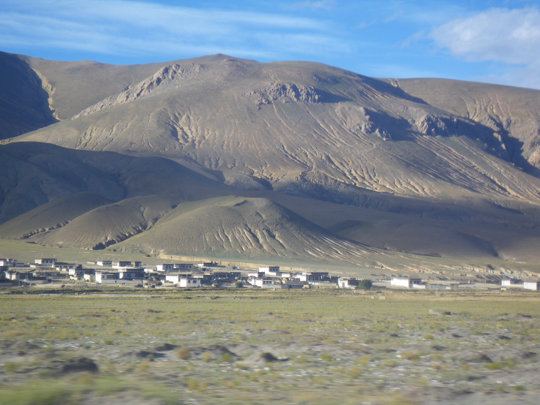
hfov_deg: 17.1
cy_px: 202
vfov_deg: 12.9
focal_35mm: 115
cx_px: 270
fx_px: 1794
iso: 80
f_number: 5.2
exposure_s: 1/160
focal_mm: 20.6
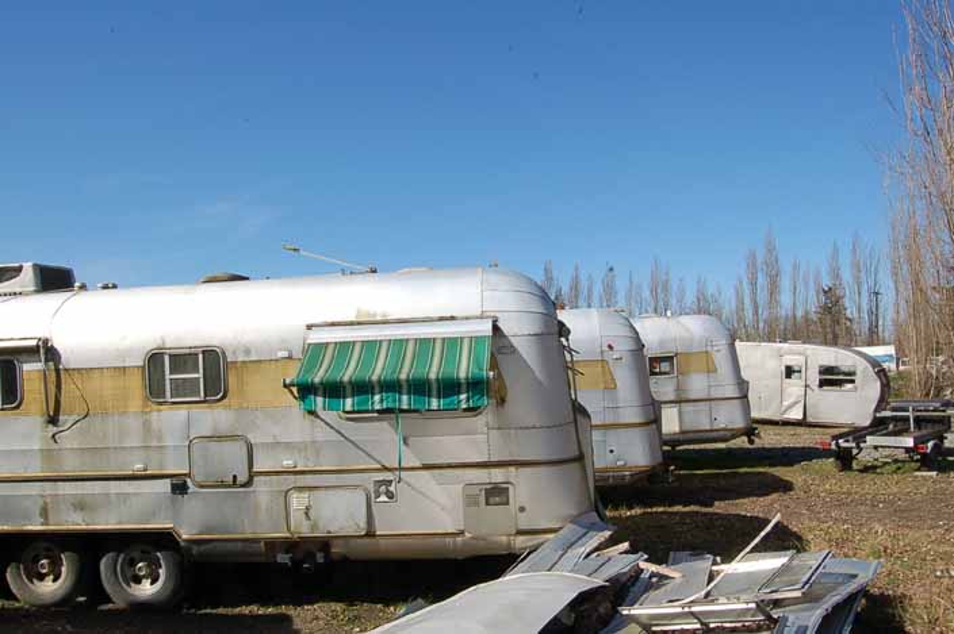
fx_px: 715
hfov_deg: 67.4
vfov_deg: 47.9
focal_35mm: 27
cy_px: 317
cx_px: 477
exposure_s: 1/60
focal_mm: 18
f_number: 22
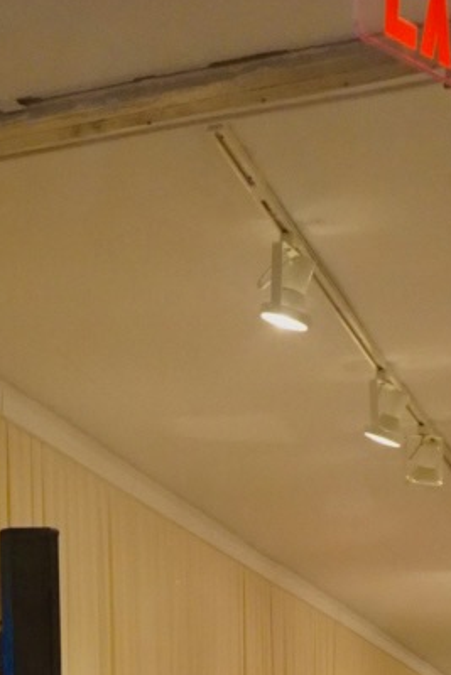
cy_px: 1045
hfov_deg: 13.8
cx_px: -61
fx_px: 1821
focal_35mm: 97
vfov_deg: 18.4
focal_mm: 16
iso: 2500
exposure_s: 1/160
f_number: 4
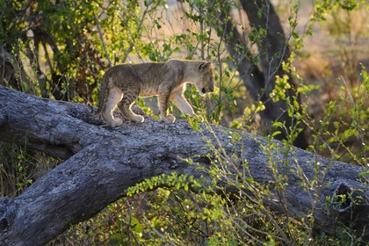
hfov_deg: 10.3
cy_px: 123
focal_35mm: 200
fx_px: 2050
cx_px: 184
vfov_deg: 6.9
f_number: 5
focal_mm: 200
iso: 640
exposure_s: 1/250
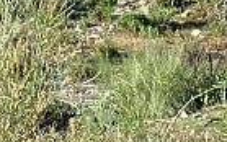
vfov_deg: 2.0
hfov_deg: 3.2
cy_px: -313
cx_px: 20
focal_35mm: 661
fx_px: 4091
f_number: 5.9
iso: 80
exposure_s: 1/200
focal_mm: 19.2
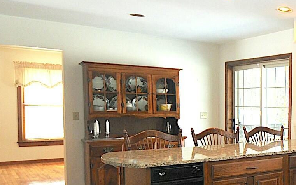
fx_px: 347
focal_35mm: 43
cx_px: 377
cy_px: 117
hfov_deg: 34.2
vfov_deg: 29.7
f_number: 3.5
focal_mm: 10
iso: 400
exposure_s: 1/200
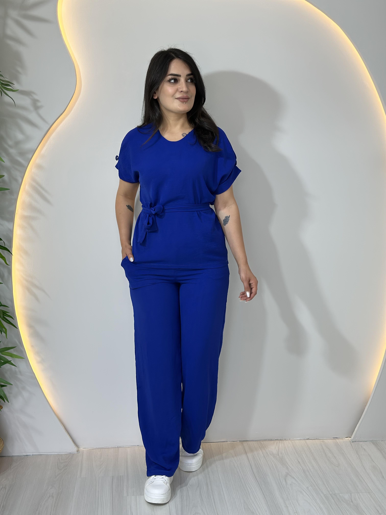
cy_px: 258
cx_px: 193
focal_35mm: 48
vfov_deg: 39.7
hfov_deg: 30.3
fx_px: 714
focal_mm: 6.86
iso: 64
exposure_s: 1/132
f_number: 1.78
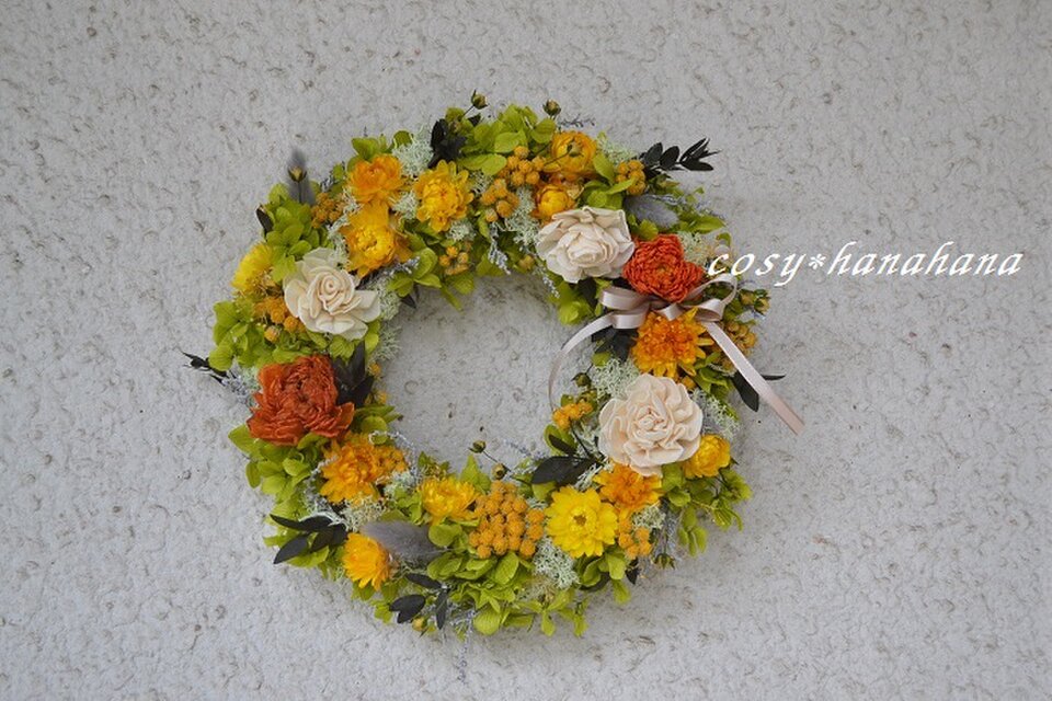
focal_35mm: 42
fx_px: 1227
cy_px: 350
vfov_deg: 31.9
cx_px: 526
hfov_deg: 46.4
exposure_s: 1/80
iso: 400
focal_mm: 28
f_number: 4.5
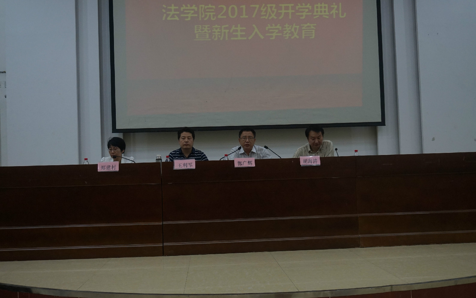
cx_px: 238
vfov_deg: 33.2
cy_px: 155
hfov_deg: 50.9
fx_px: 500
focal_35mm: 39
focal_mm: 25
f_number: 4.5
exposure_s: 1/60
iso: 640
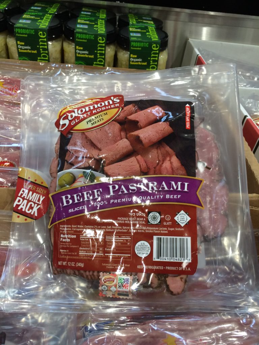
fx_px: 289
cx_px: 130
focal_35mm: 29
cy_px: 172
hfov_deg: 48.2
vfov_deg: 61.7
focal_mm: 4.15
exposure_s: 1/30
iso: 32
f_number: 2.2
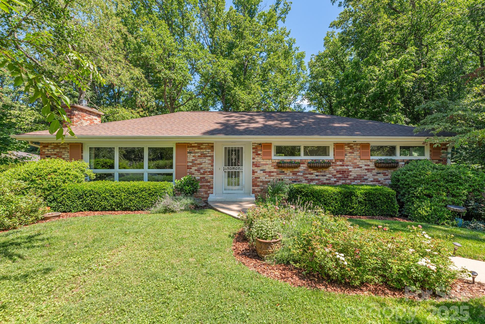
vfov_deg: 77.4
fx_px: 202
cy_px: 161
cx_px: 229
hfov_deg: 100.3
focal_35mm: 15
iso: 320
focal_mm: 14
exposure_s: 1/1600
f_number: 7.1
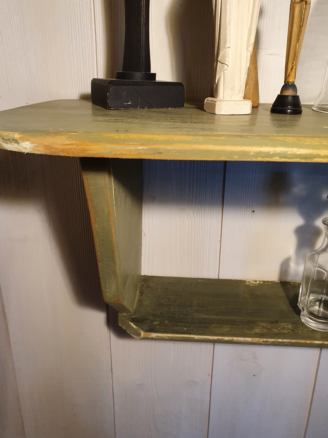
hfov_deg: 51.4
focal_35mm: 27
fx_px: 341
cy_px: 212
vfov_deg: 65.3
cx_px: 163
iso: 250
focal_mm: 4.32
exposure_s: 1/50
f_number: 2.4
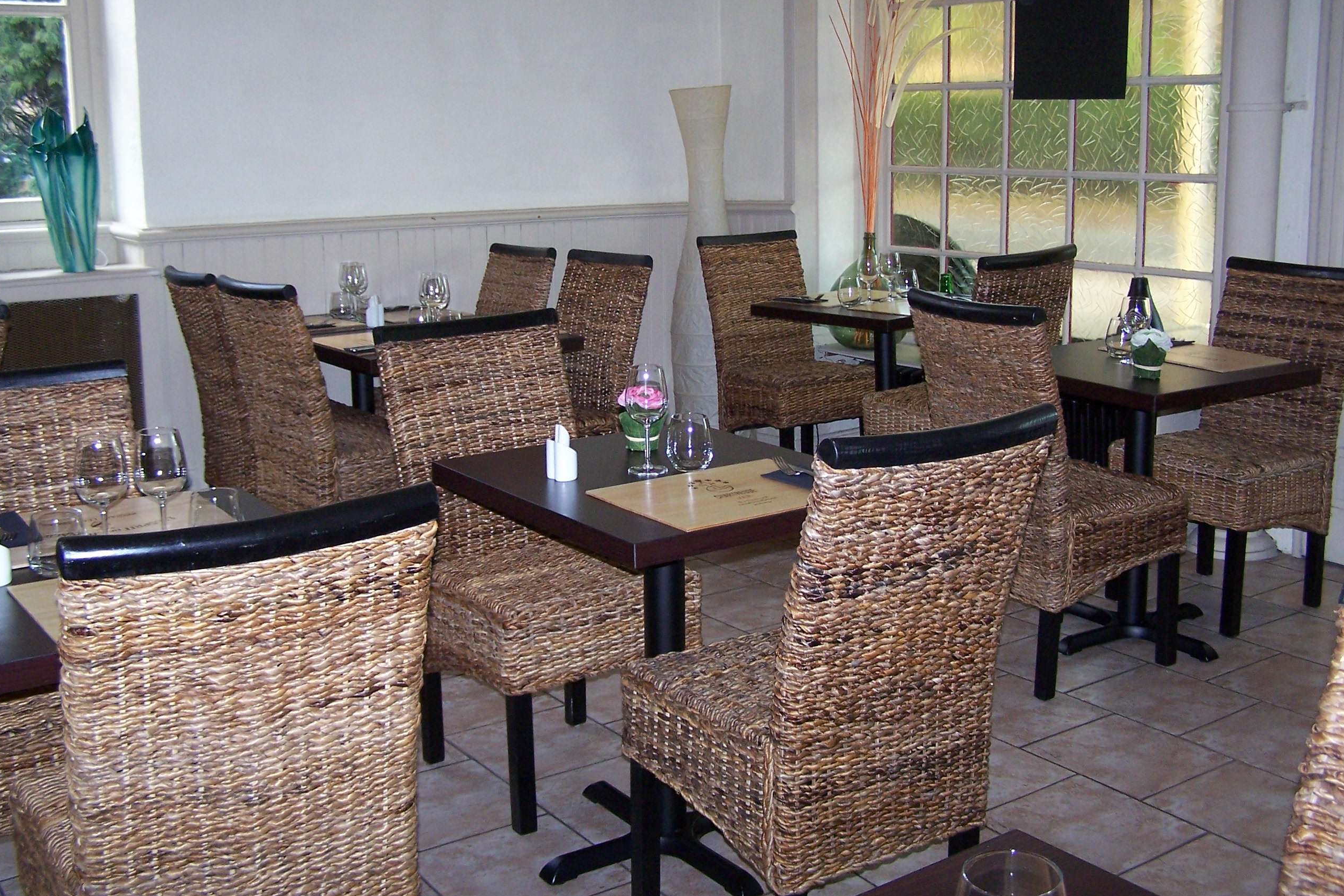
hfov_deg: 48.5
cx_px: 669
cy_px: 387
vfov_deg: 33.4
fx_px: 1493
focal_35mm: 40
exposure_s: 1/60
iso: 140
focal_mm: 6.3
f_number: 2.8
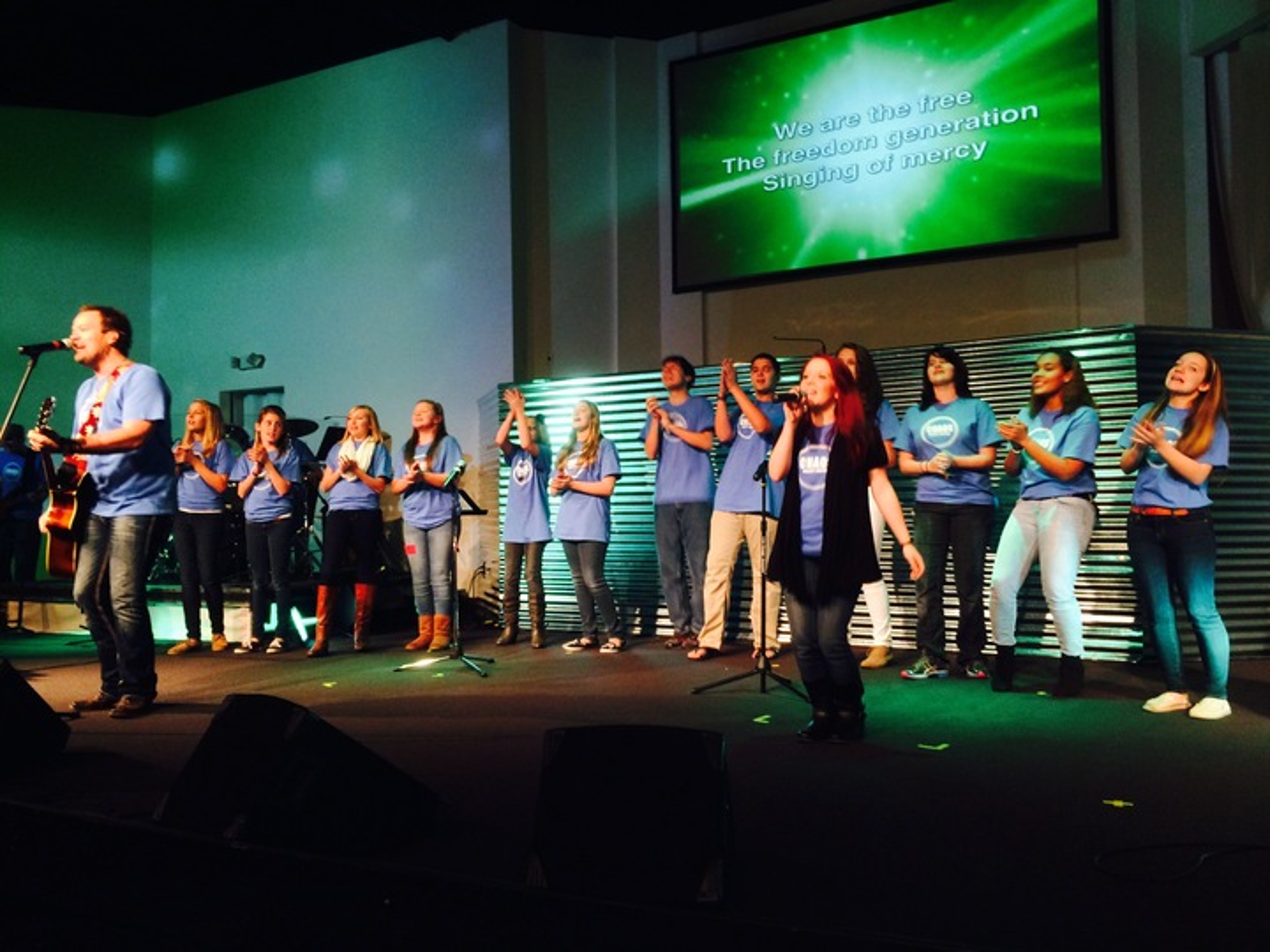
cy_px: 476
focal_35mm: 30
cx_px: 635
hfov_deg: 60.0
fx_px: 1101
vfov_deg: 46.8
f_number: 2.2
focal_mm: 4.12
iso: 125
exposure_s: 1/30
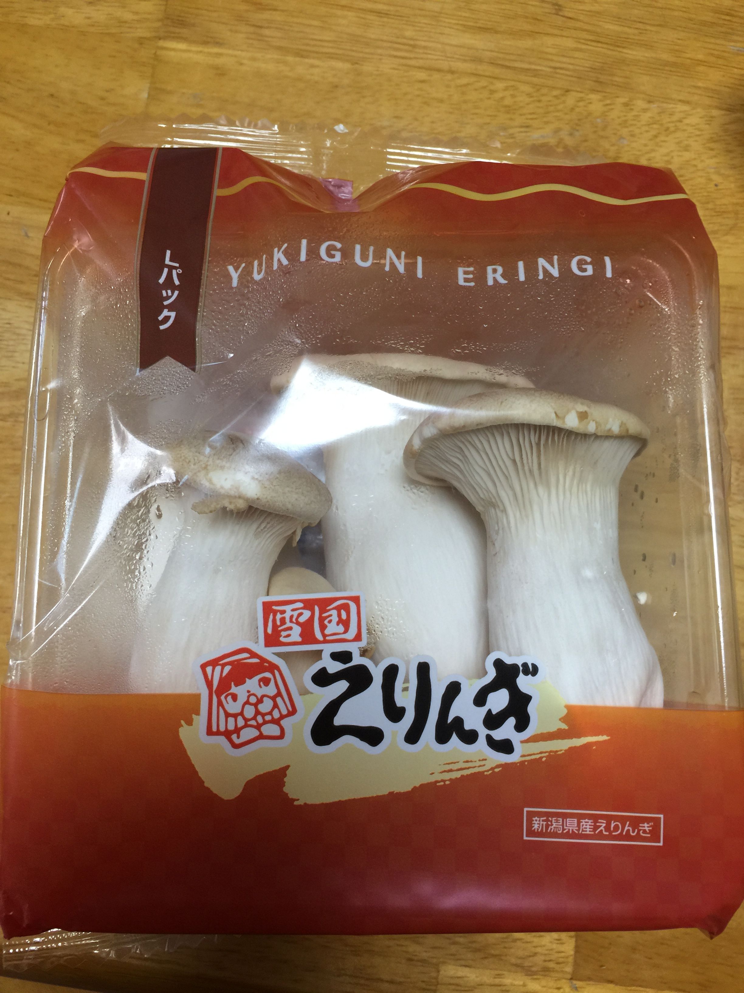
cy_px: 496
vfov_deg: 61.7
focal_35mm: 29
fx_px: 831
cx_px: 372
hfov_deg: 48.2
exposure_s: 1/15
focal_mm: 4.15
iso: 32
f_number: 2.2
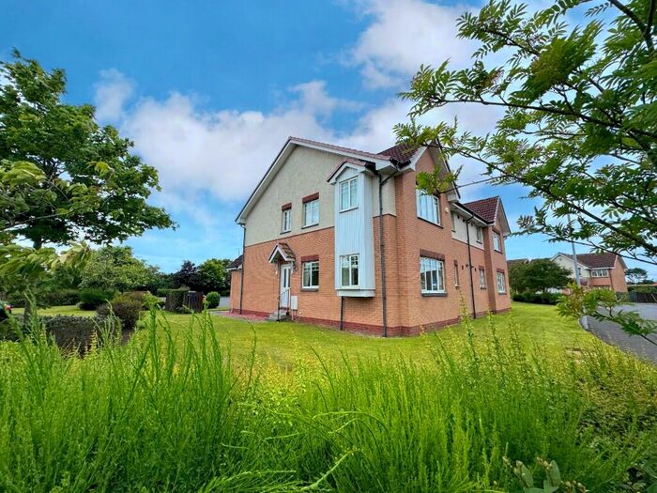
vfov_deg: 85.7
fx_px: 266
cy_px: 246
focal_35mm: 14
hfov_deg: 102.1
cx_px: 328
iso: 50
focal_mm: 2.22
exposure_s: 1/625
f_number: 2.2
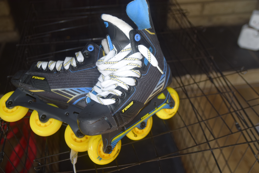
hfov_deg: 53.1
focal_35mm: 36
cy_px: 86
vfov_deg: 36.9
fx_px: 259
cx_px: 130
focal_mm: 24
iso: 200
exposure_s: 1/125
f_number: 2.8
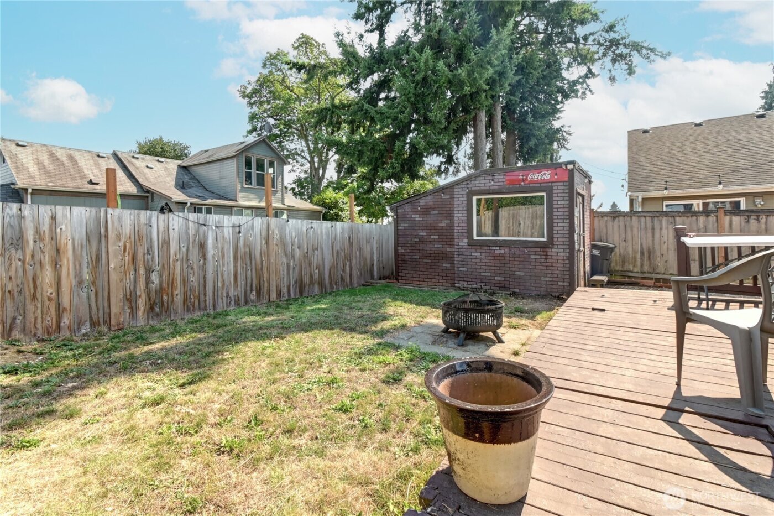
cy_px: 258
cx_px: 387
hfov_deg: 100.4
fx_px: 322
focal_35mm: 15
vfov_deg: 77.3
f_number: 11
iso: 640
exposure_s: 1/30
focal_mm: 10
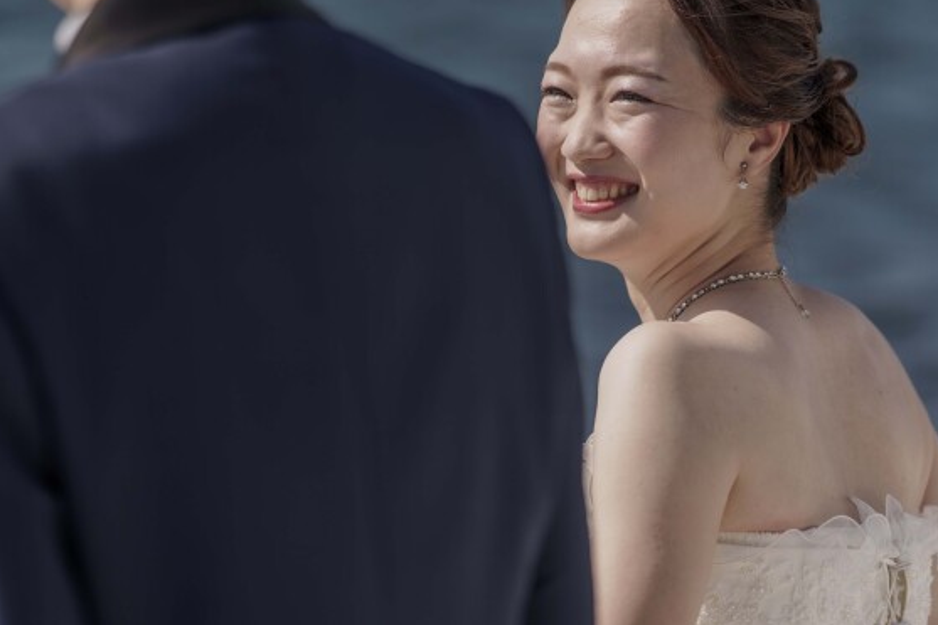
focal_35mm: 194
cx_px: 362
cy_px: 179
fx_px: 5053
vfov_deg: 7.1
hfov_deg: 10.6
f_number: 1.8
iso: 100
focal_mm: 135
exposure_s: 1/8000
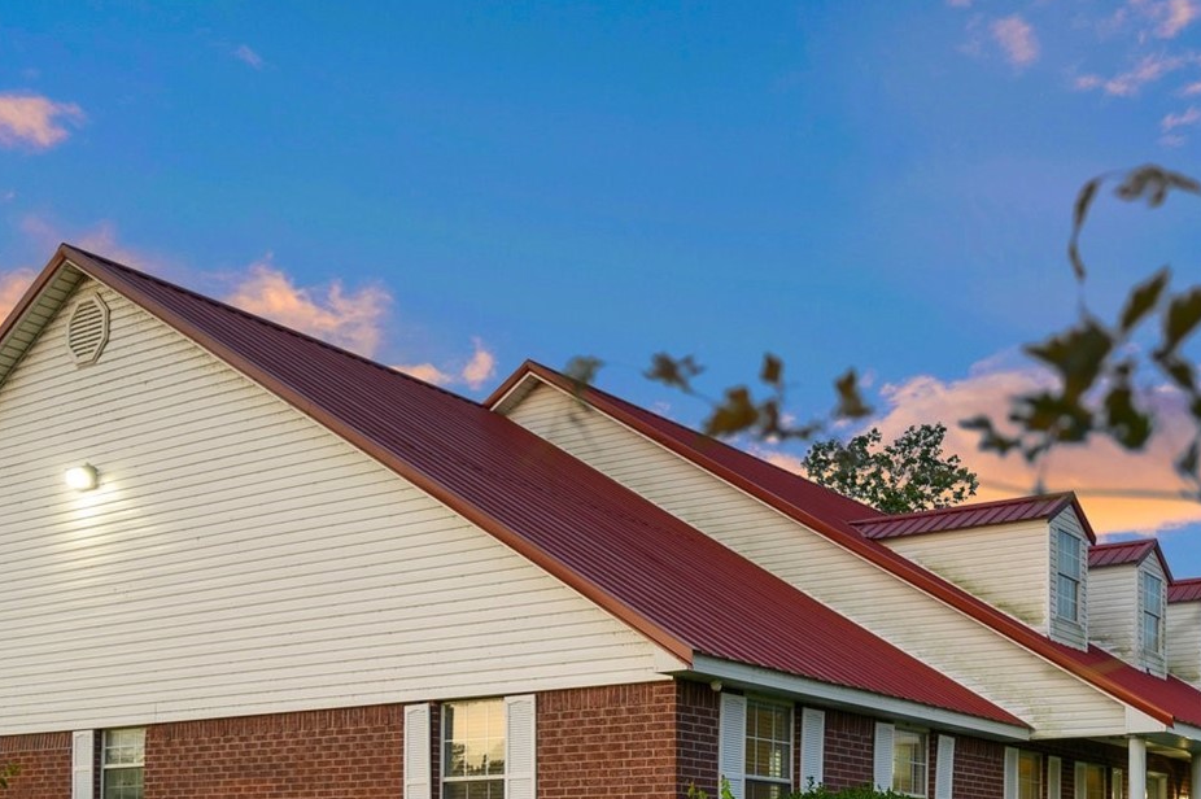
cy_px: 868
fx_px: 1467
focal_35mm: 44
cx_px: 918
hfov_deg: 43.0
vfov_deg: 27.9
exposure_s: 1/40
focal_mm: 20
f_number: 4
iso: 200
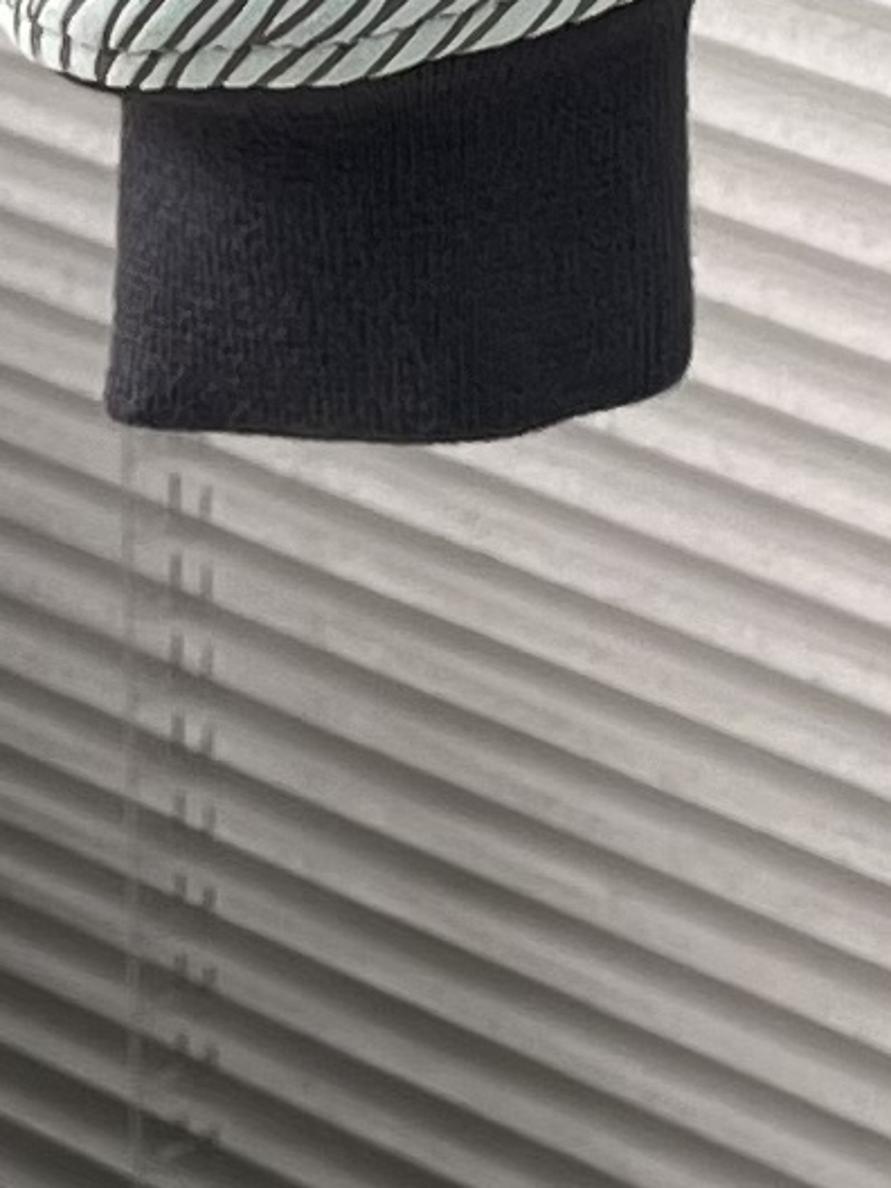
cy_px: -1868
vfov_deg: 9.1
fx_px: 6555
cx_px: 1400
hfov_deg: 7.6
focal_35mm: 191
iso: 32
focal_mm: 5.1
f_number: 1.6
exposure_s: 1/121
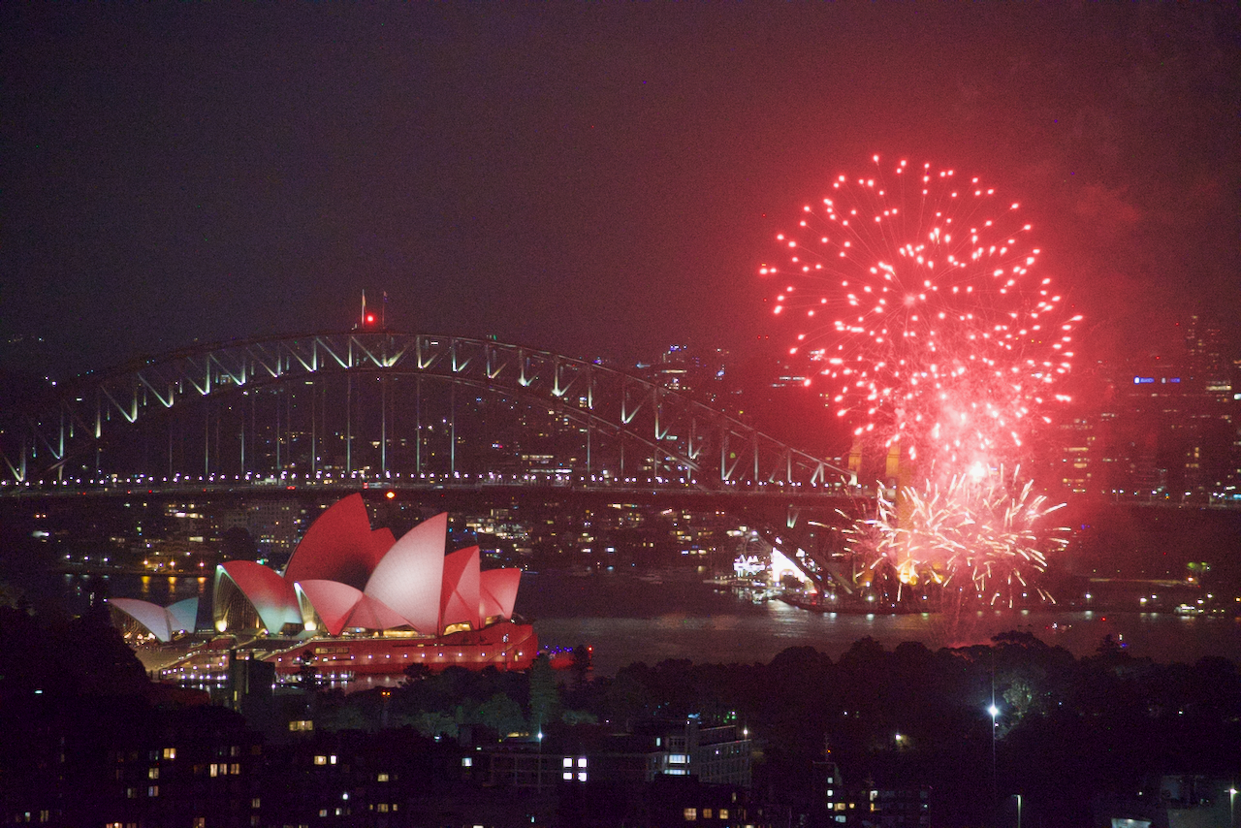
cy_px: 414
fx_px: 7240
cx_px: 620
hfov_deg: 9.8
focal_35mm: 210
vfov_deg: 6.5
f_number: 4.8
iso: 12800
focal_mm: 140
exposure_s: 1/25
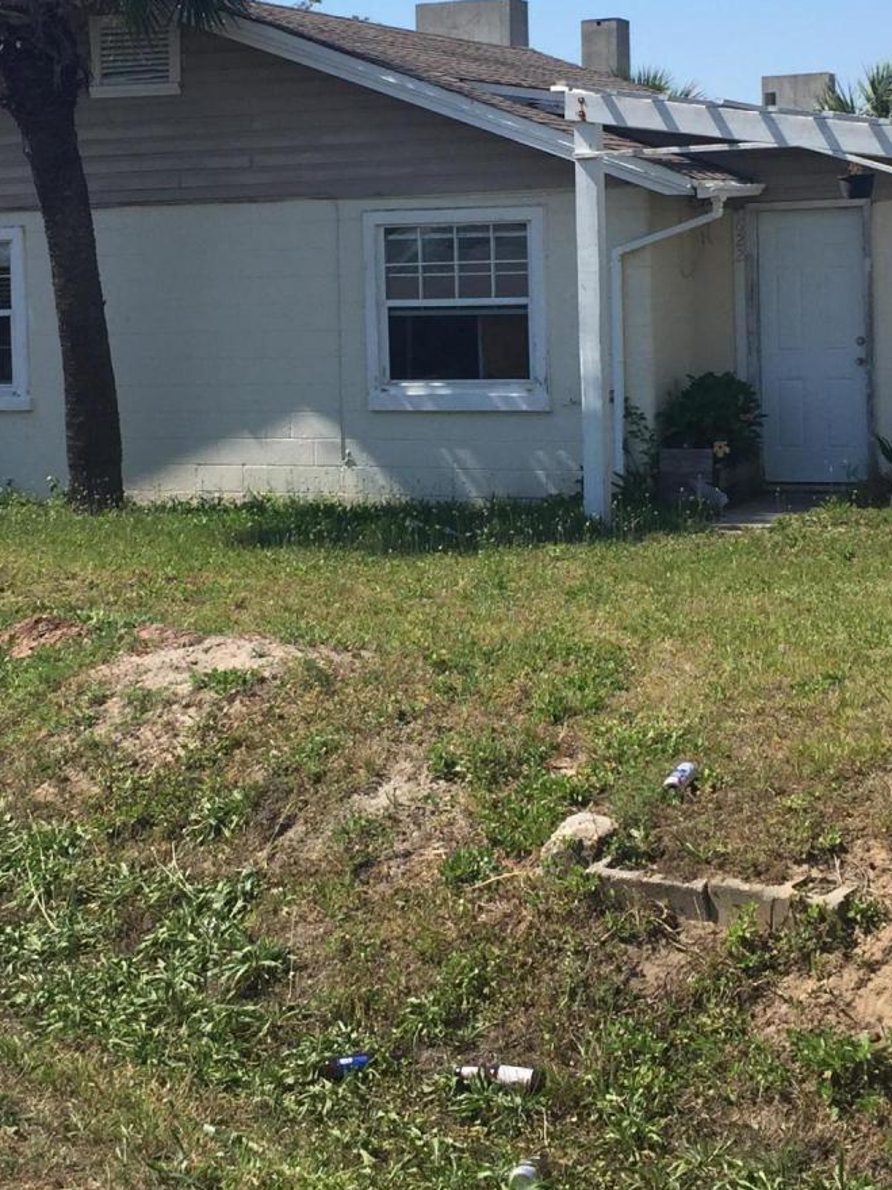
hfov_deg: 22.2
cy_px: 347
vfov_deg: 29.1
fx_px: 2268
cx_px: 410
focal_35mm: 66
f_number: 2.2
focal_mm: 4.15
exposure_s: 1/1721
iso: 32
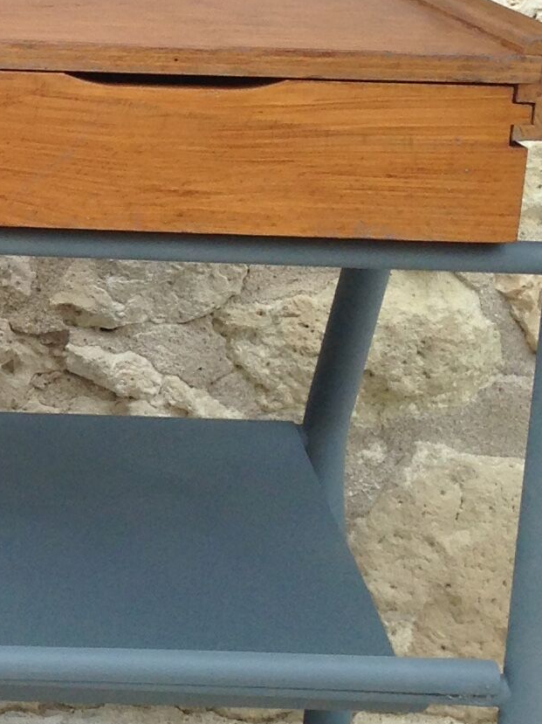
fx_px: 2716
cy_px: 262
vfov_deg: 15.2
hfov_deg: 10.8
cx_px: -366
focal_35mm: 130
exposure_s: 1/387
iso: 50
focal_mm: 4.12
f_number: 2.4
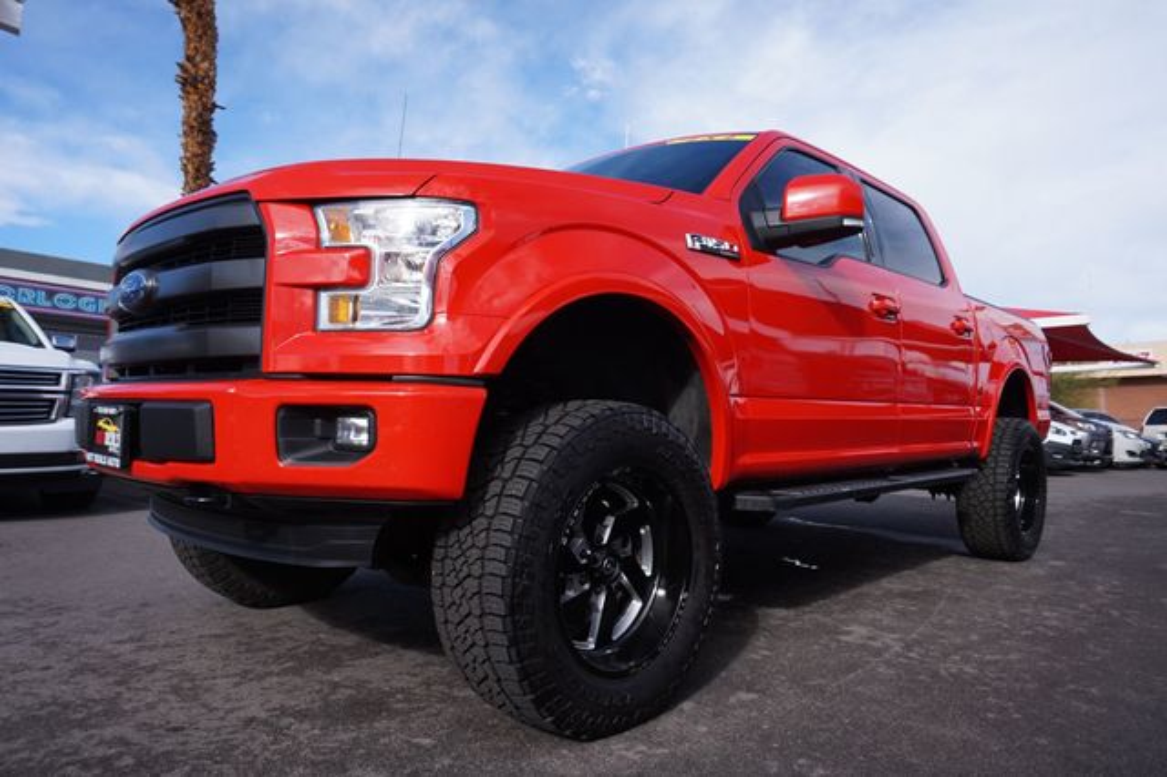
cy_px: 388
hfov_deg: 73.8
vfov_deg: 53.1
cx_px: 584
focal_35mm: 24
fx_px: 778
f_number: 10
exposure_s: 1/125
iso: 100
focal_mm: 16
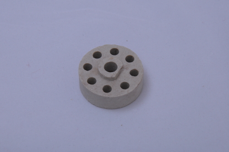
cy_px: 76
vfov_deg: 9.9
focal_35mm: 138
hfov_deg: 14.9
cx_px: 114
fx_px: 877
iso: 200
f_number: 14
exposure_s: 1/160
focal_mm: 92
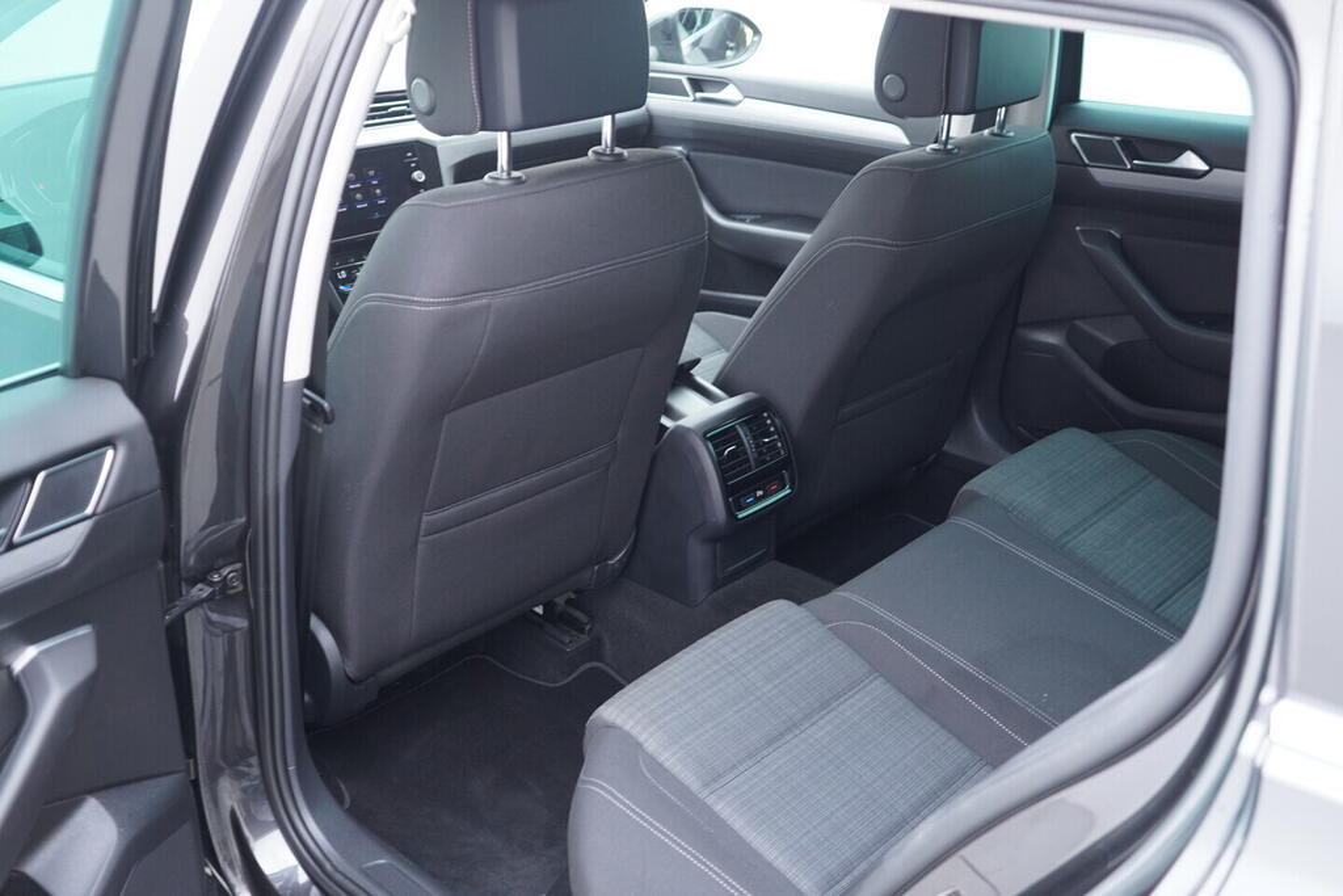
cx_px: 672
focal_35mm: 36
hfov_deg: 53.1
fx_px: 1343
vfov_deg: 36.9
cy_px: 448
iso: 640
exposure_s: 1/40
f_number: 2.8
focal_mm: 24
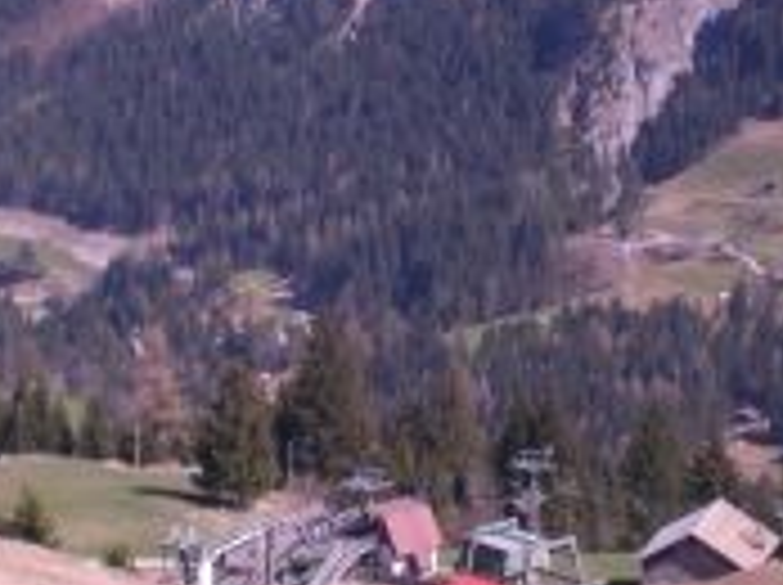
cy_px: 441
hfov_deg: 14.1
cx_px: 396
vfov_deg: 10.5
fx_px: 3162
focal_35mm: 140
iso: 50
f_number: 4.4
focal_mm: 6.3
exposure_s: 1/400
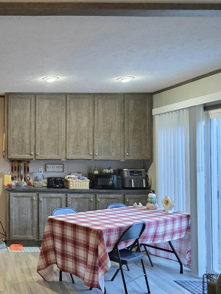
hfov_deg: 33.2
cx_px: -19
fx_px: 323
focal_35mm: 38
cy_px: 147
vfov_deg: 49.0
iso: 500
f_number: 1.7
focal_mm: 6.3
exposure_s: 1/120
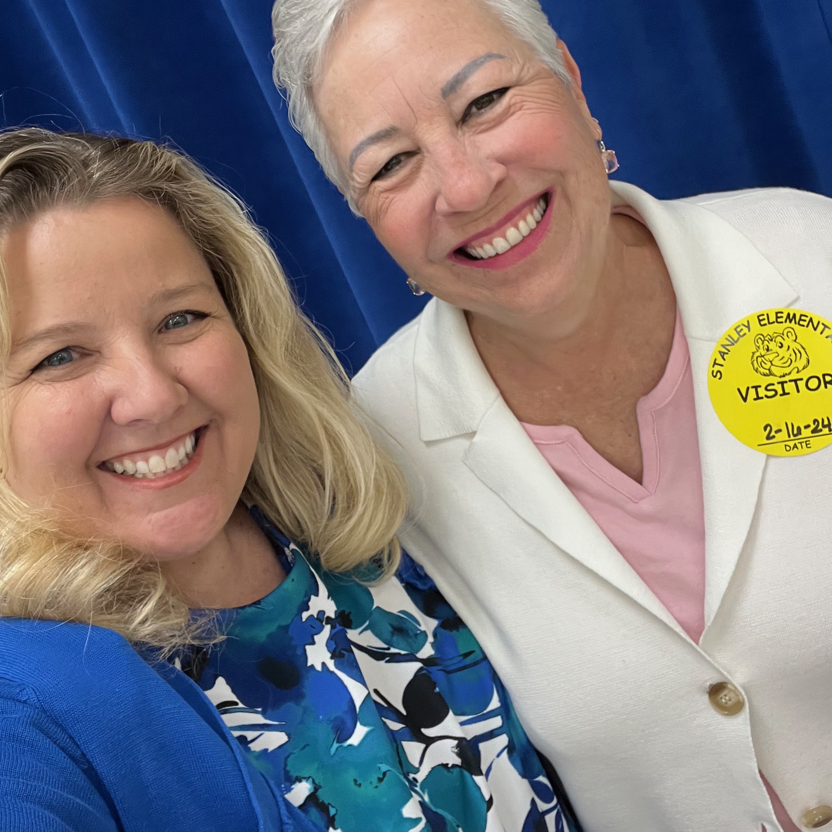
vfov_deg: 45.6
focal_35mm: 36
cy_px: 305
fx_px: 979
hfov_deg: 46.0
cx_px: 420
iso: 125
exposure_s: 1/60
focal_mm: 2.71
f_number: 2.2
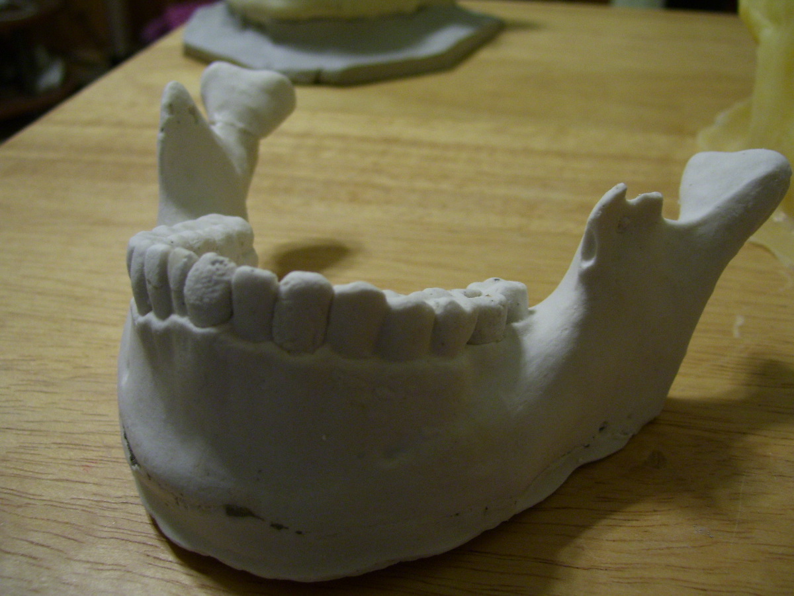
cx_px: 397
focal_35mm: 37
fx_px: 849
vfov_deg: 38.7
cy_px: 298
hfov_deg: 50.1
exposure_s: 1/30
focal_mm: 6
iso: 100
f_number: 2.7
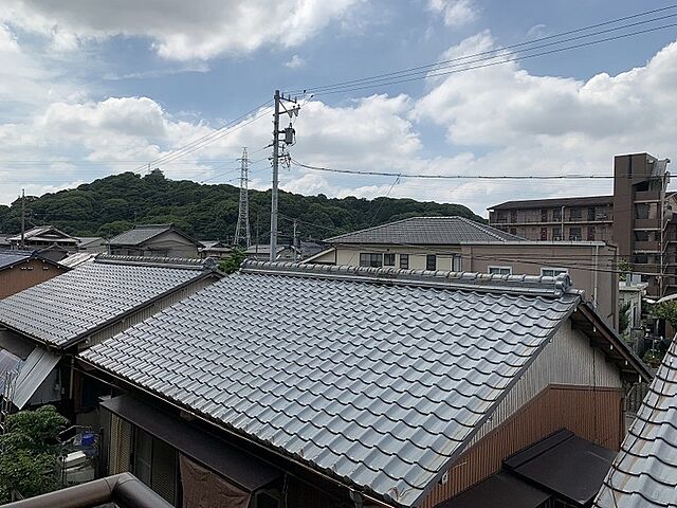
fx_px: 508
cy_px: 254
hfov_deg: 67.3
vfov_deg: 53.1
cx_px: 338
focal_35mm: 26
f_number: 1.8
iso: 25
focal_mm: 4.25
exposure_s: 1/3650
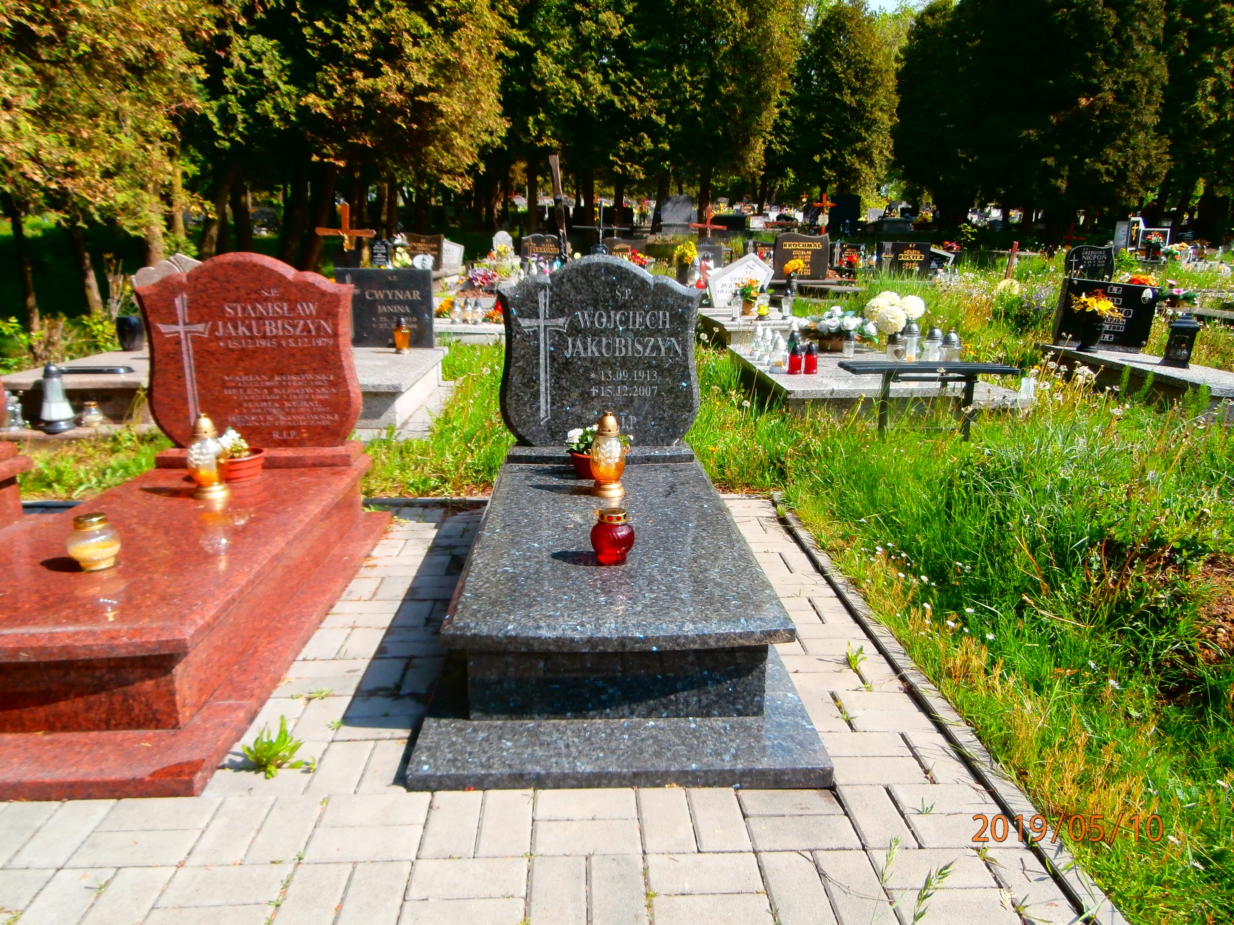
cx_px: 617
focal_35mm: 24
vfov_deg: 56.8
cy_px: 462
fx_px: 856
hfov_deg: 71.6
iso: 100
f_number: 3
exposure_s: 1/640
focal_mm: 4.2
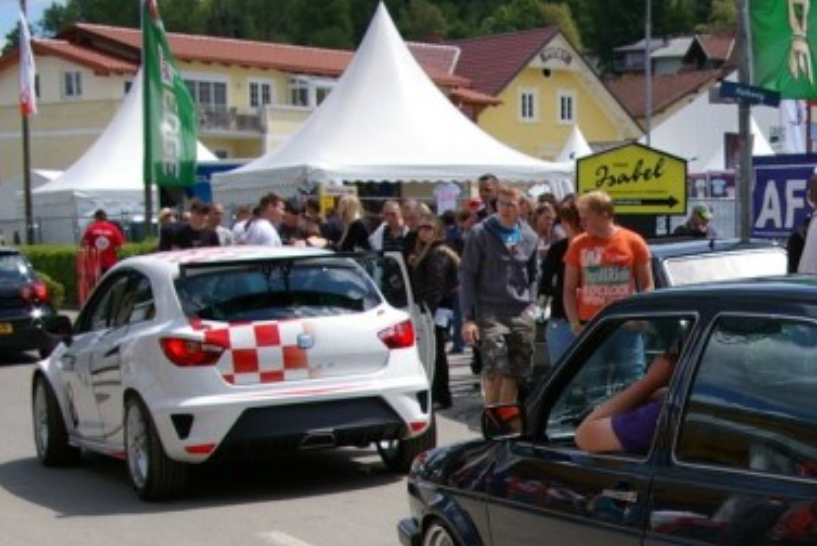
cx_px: 832
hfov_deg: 21.9
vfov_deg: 15.1
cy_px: 573
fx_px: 2021
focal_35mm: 89
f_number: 8
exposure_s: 1/350
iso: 200
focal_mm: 28
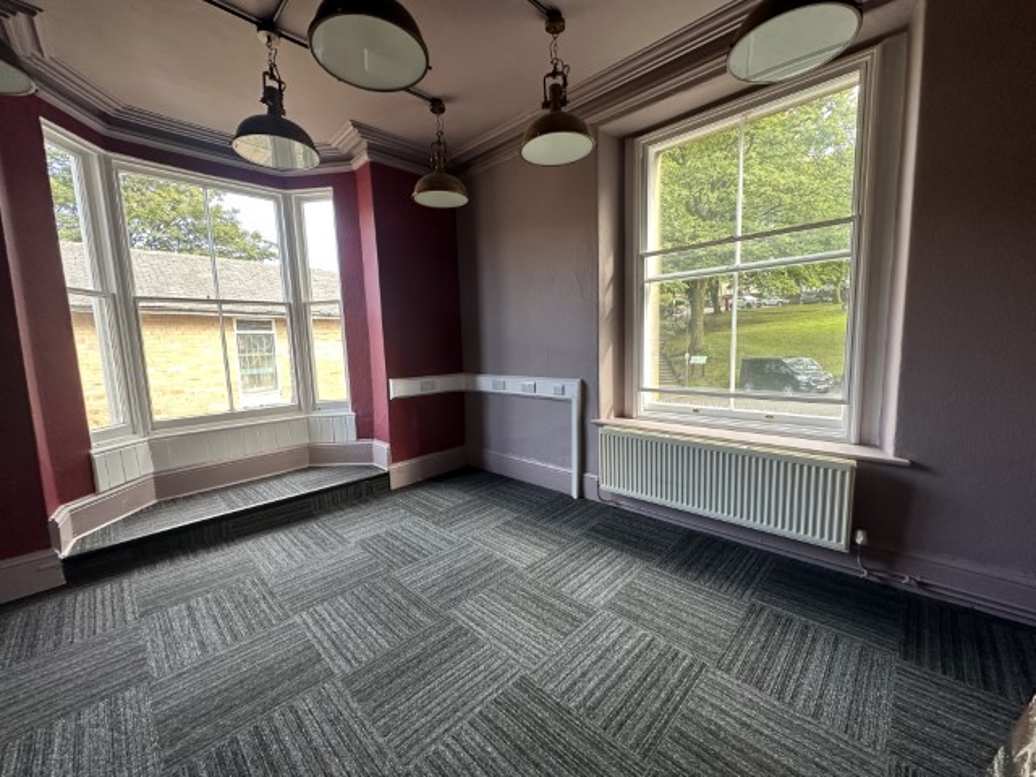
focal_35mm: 14
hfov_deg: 102.1
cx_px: 518
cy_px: 388
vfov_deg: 85.7
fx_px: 419
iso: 125
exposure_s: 1/99
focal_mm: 2.22
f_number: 2.2
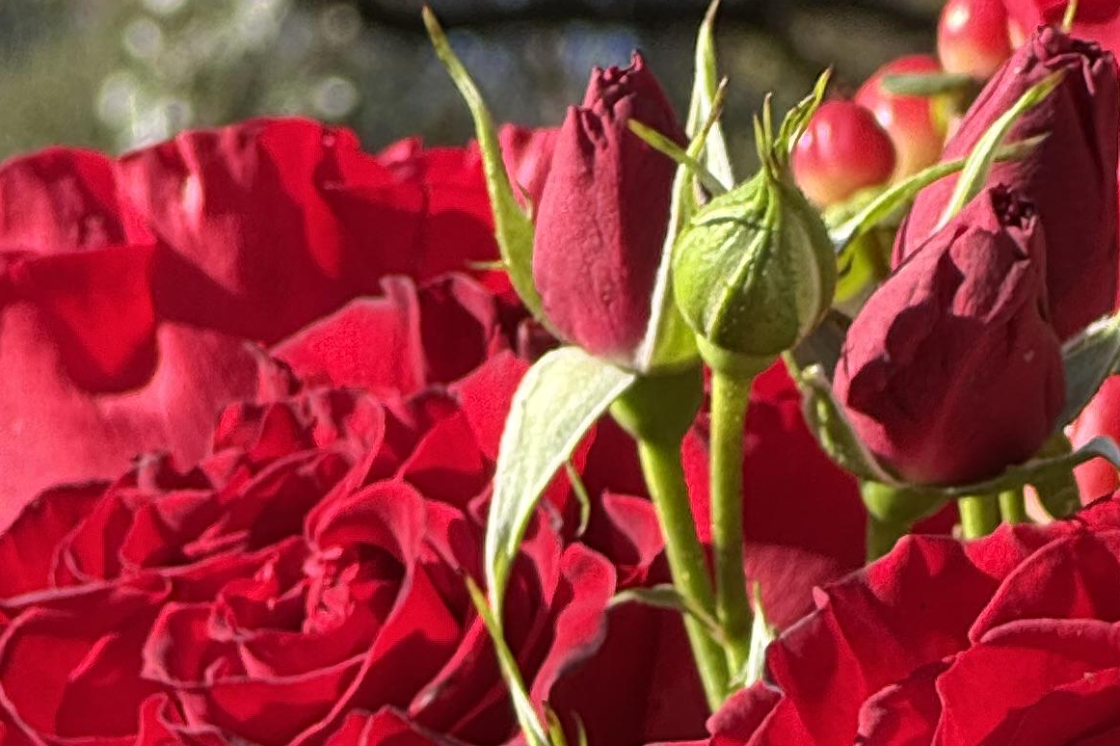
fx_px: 8646
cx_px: 831
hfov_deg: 7.4
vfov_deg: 4.8
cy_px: 1925
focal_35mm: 278
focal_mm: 9
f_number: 2.8
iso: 25
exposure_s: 1/120
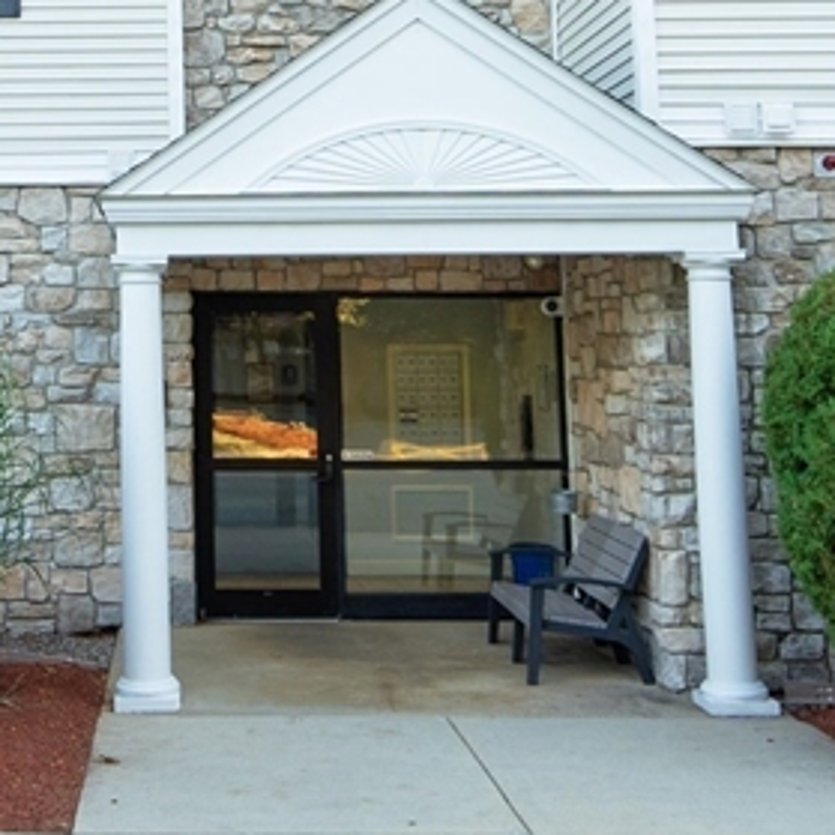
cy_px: -52
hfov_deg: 33.8
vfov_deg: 30.8
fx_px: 1365
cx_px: 299
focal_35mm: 50
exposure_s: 1/160
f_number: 4
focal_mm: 16
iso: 160
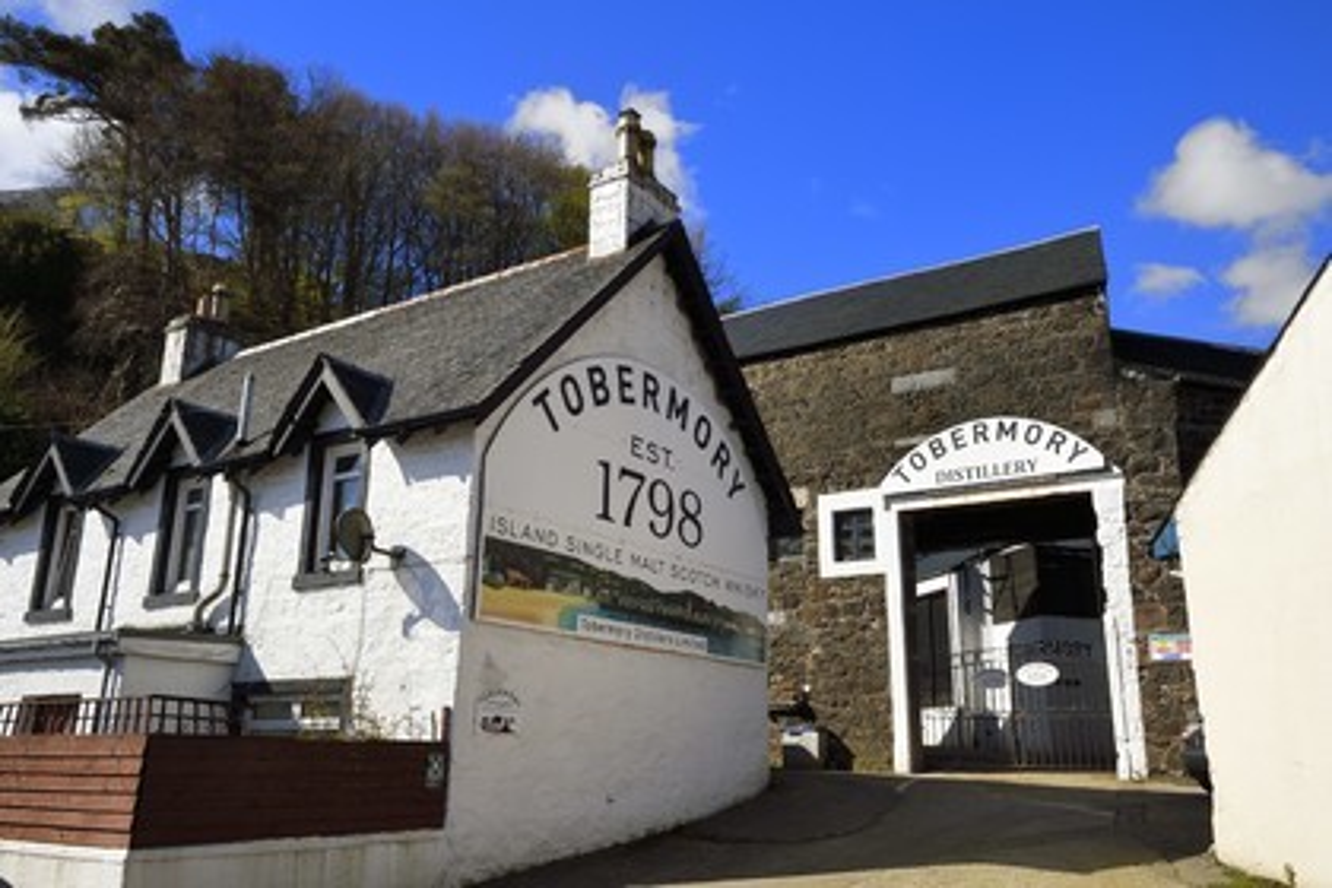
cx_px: 666
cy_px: 444
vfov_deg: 42.3
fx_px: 1147
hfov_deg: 60.3
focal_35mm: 31
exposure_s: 1/200
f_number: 18
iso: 200
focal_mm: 31
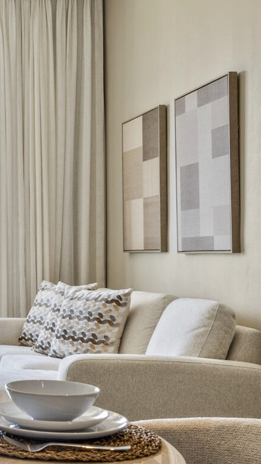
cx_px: -142
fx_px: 726
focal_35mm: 59
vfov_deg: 35.2
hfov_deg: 18.0
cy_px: 301
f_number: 9
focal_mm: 17
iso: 250
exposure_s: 1/13
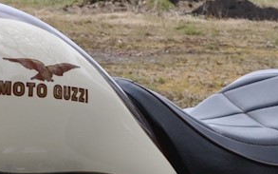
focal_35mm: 300
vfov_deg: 4.4
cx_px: 2
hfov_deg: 7.0
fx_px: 2272
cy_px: 195
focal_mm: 30
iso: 200
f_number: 10
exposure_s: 1/100
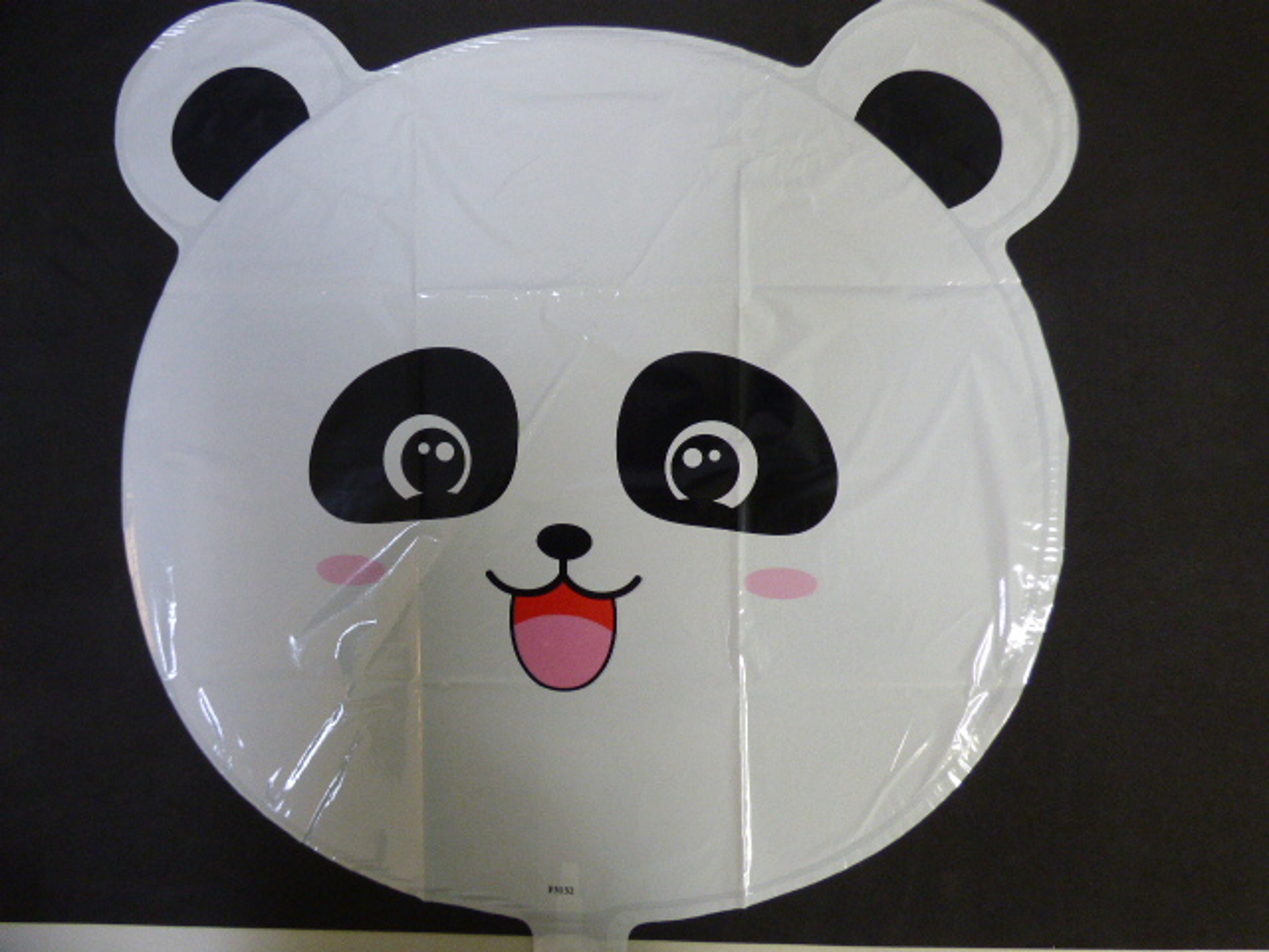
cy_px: 476
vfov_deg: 66.0
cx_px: 634
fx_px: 733
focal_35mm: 20
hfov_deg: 81.7
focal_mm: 3.58
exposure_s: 1/30
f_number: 2.8
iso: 400
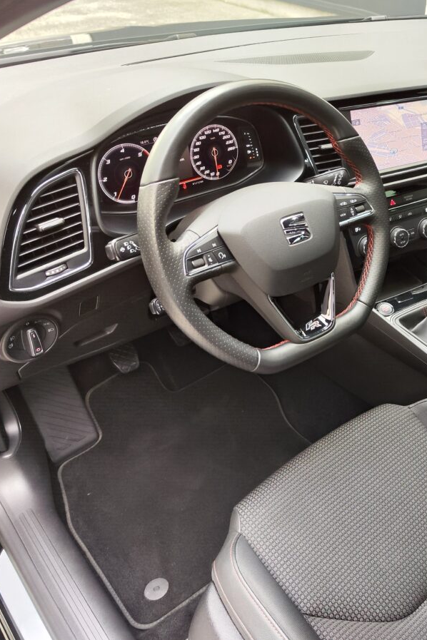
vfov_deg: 58.7
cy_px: 320
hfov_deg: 38.7
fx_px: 569
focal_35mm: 32
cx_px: 373
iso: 399
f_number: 1.69
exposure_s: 1/50
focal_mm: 7.01
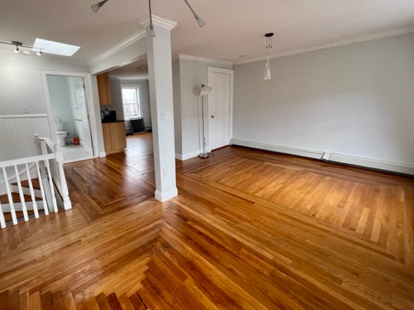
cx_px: 195
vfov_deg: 81.5
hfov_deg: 98.1
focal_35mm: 15
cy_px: 142
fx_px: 179
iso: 100
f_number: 1.8
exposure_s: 1/99
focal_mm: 1.57
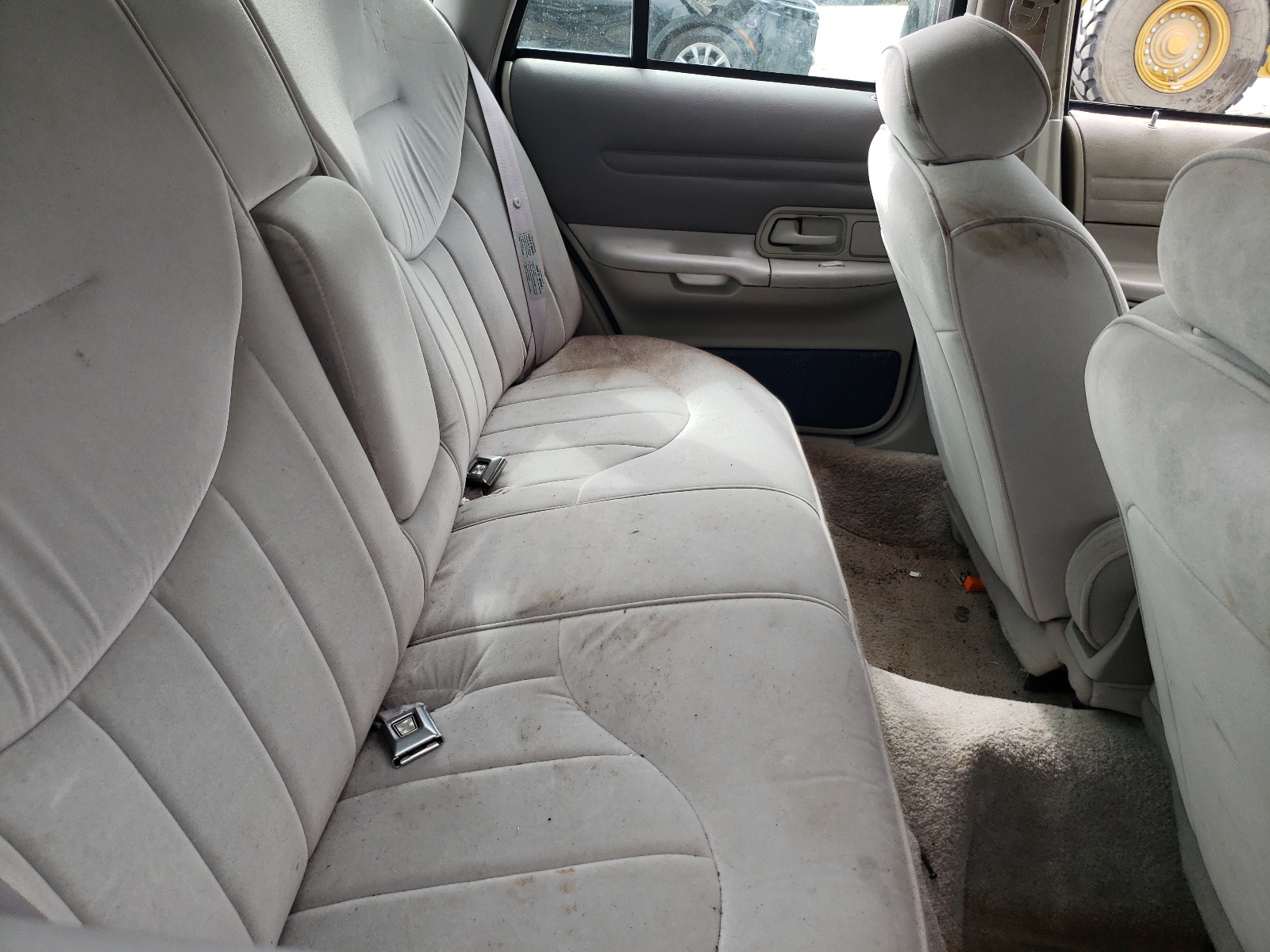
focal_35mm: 26
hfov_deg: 67.3
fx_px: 954
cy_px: 476
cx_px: 635
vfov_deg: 53.1
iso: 50
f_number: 1.5
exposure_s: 1/417
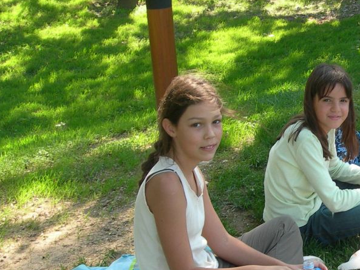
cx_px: 369
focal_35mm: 83
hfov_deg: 22.5
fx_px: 863
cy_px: 154
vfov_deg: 17.8
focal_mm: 7.8
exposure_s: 1/76.8
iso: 50
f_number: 4.8
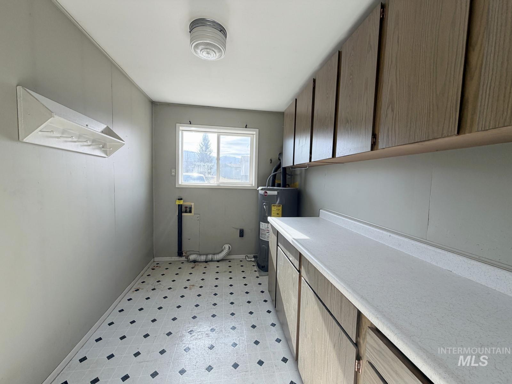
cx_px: 256
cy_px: 192
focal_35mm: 14
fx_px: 207
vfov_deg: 85.7
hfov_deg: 102.1
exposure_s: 1/135
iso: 64
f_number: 2.2
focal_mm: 2.22
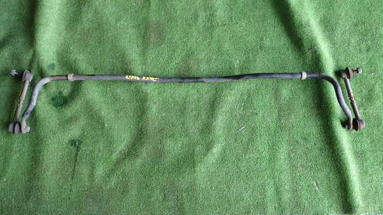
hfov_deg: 59.5
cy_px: 114
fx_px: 335
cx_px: 191
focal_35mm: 33
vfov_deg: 35.6
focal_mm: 5.4
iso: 125
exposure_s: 1/60
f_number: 2.3
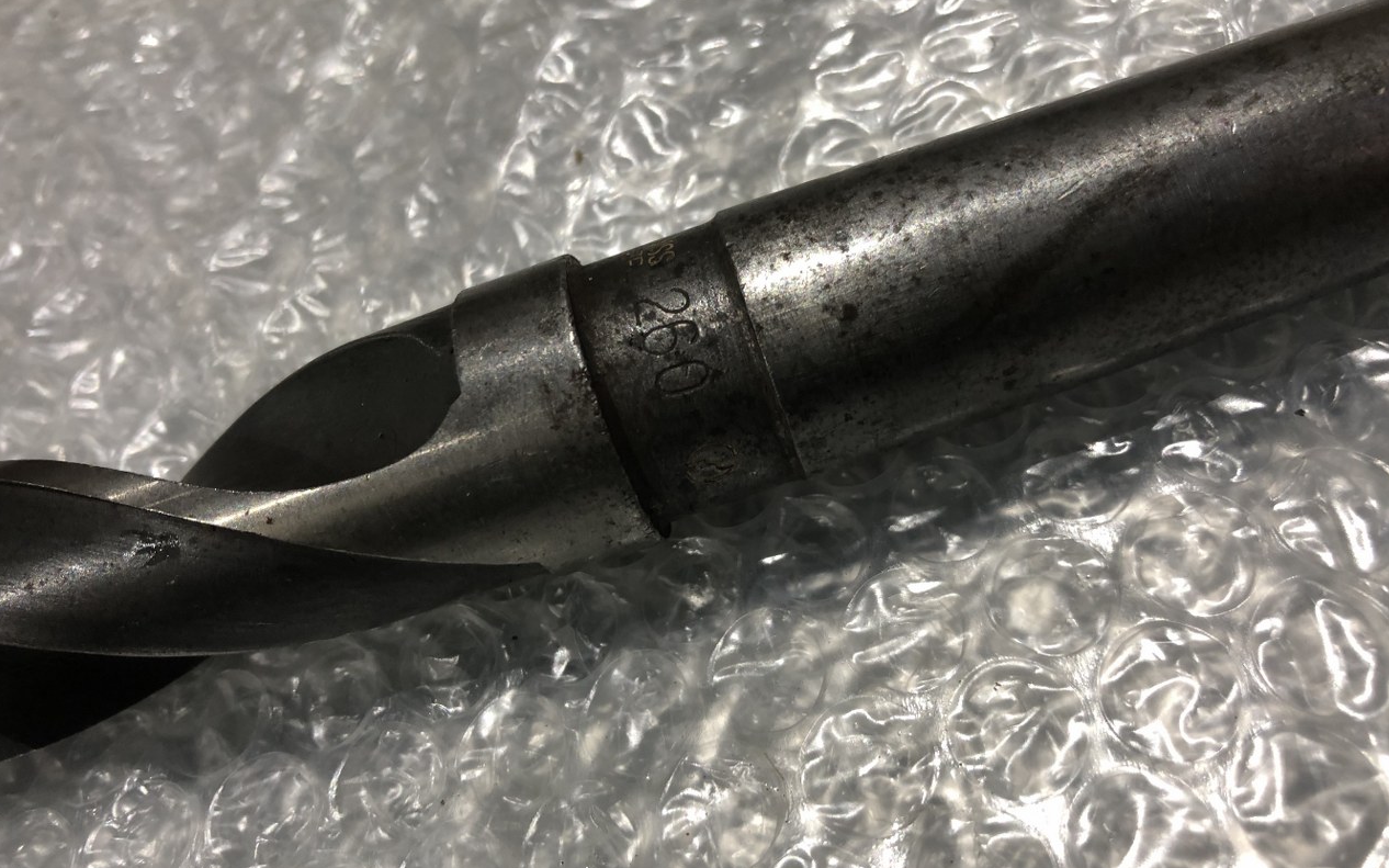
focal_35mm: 30
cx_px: 697
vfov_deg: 41.8
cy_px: 399
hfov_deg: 62.9
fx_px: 1136
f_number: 1.8
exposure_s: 1/20
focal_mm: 3.99
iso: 40
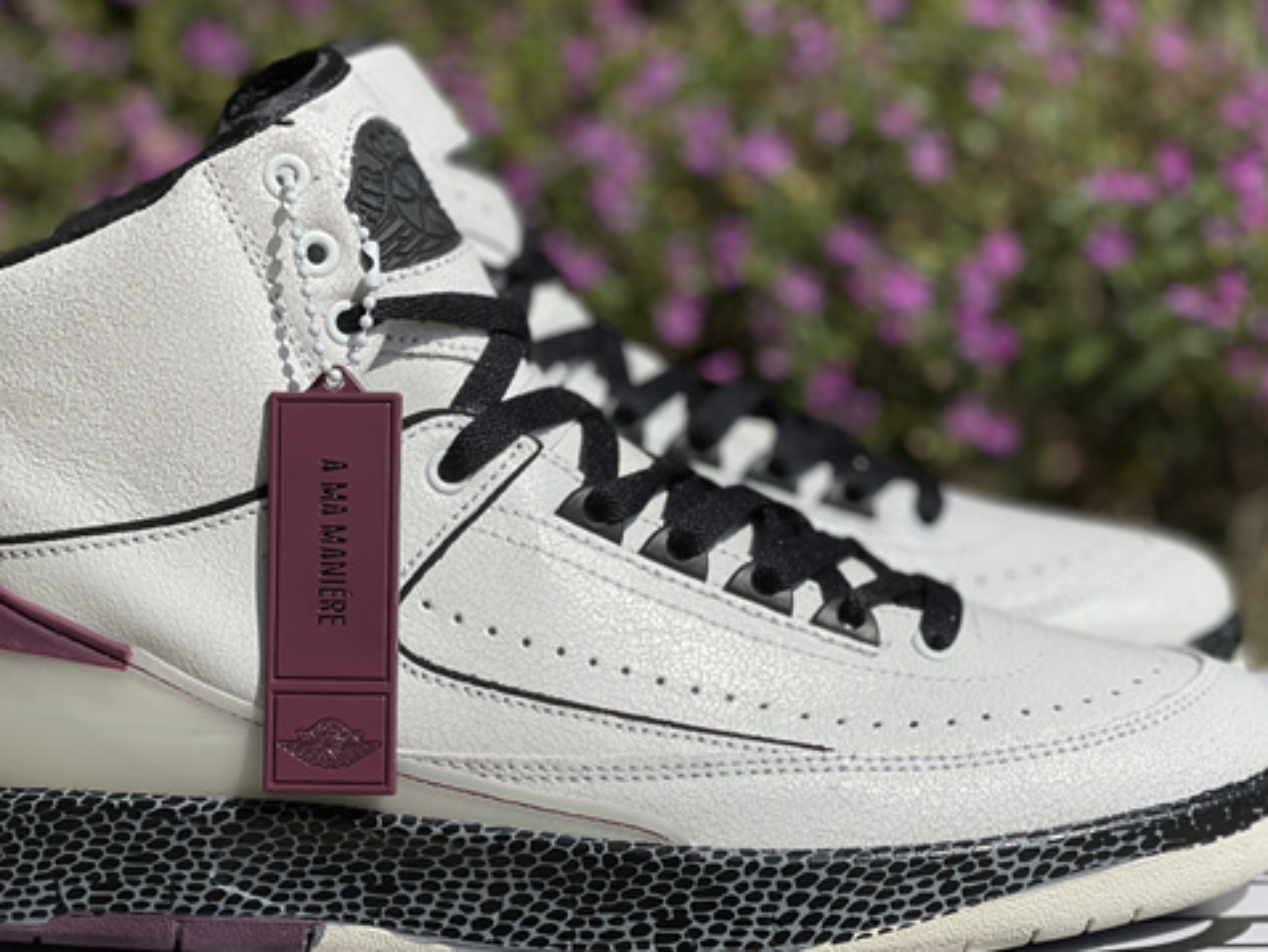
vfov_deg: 14.9
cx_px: 578
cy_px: 609
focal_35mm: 99
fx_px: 3628
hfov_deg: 19.8
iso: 32
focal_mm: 7.5
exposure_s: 1/4065
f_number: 2.2
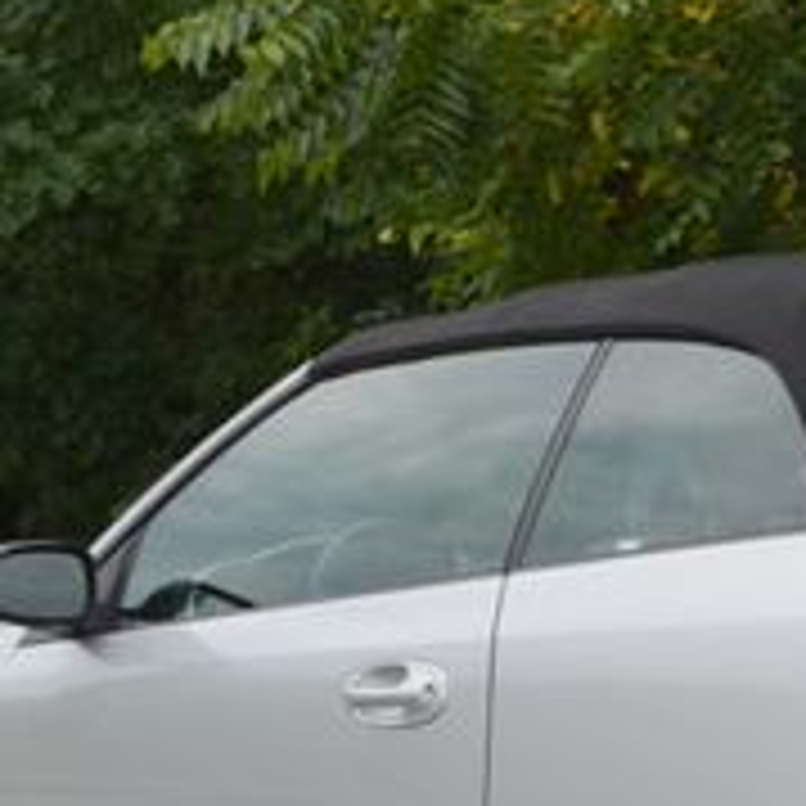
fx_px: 2397
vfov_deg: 18.8
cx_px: 1081
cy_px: 684
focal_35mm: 91
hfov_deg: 17.7
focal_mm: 20
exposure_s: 1/200
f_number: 6.3
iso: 100
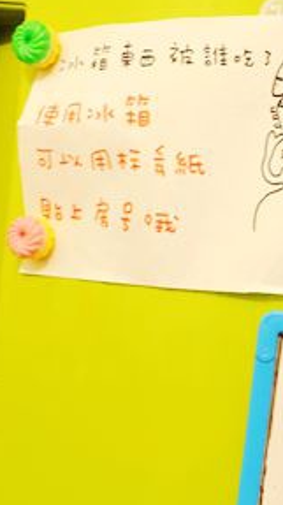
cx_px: 251
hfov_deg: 20.6
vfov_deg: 36.3
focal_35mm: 57
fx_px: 762
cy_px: 332
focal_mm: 8.8
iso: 800
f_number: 2
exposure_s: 1/15
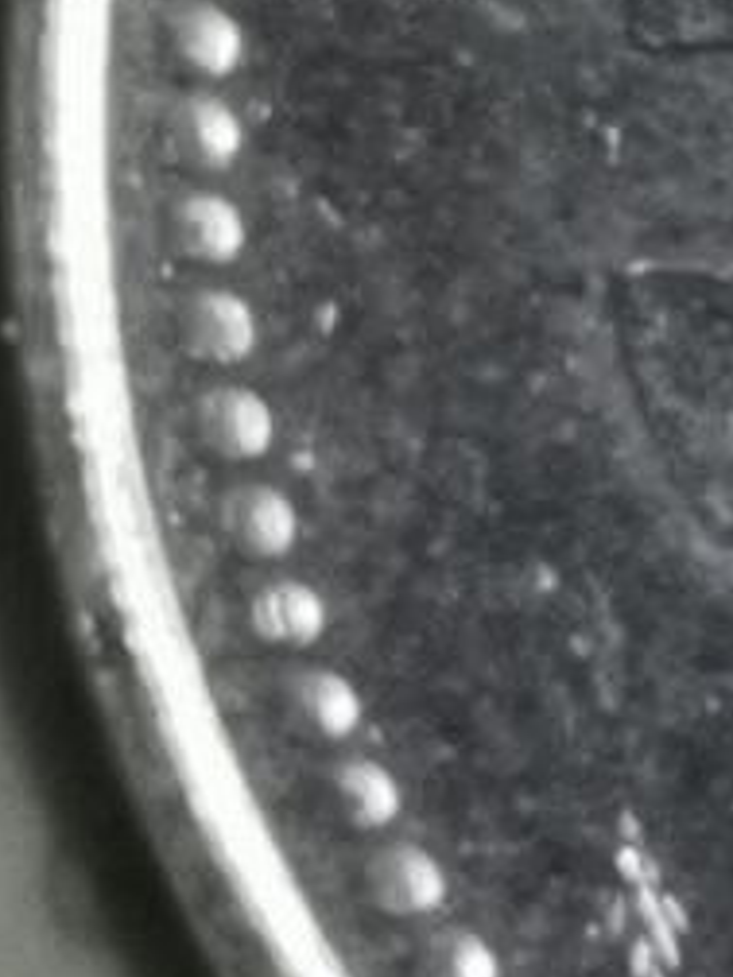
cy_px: 236
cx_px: 1586
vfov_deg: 5.3
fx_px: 10503
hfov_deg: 3.9
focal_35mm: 372
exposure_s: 1/22.5
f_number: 1.8
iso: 500
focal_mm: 4.75
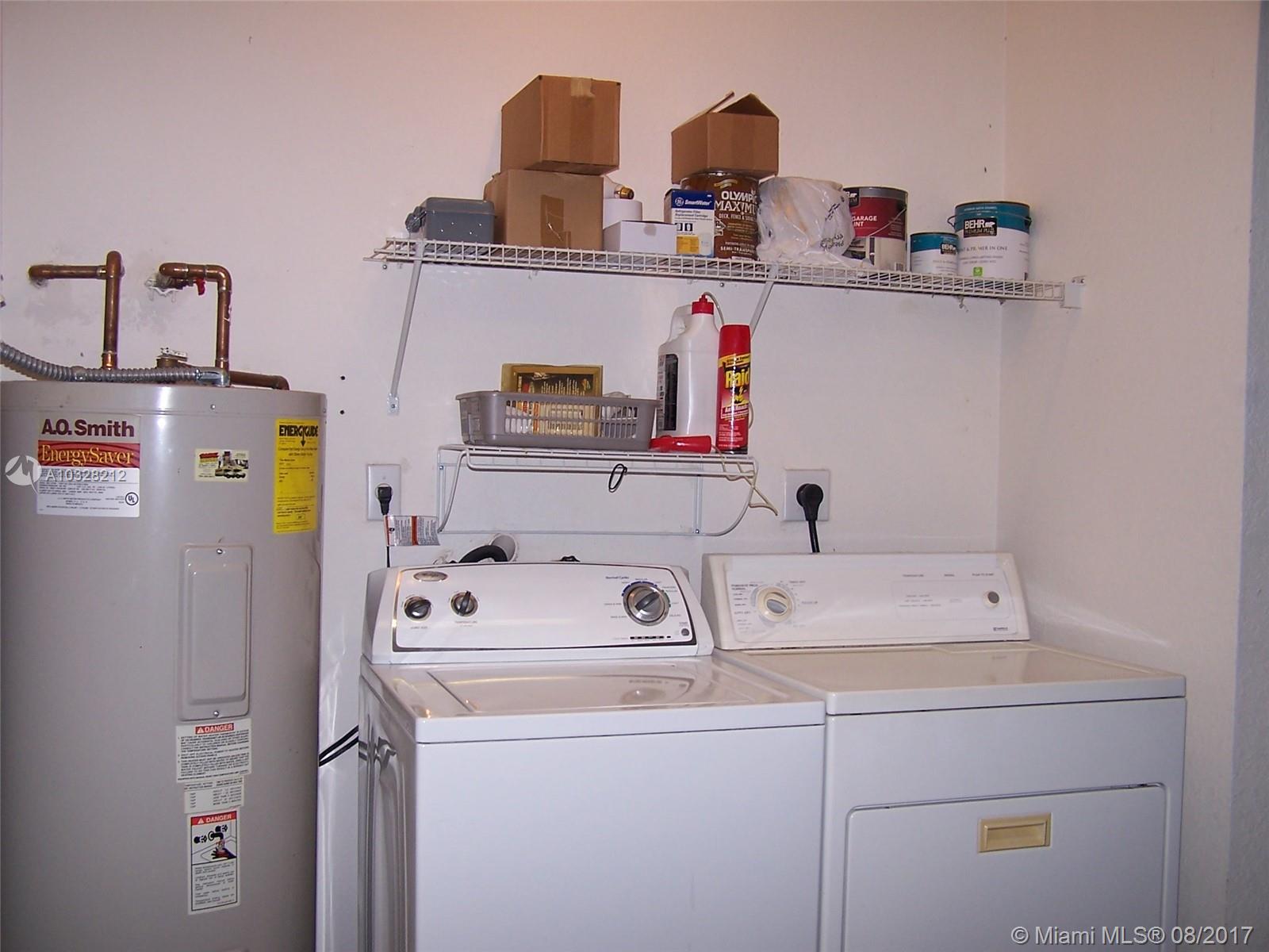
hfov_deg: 49.0
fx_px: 1393
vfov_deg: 37.7
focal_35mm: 38
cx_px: 634
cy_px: 476
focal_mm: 6.3
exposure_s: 1/60
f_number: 2.8
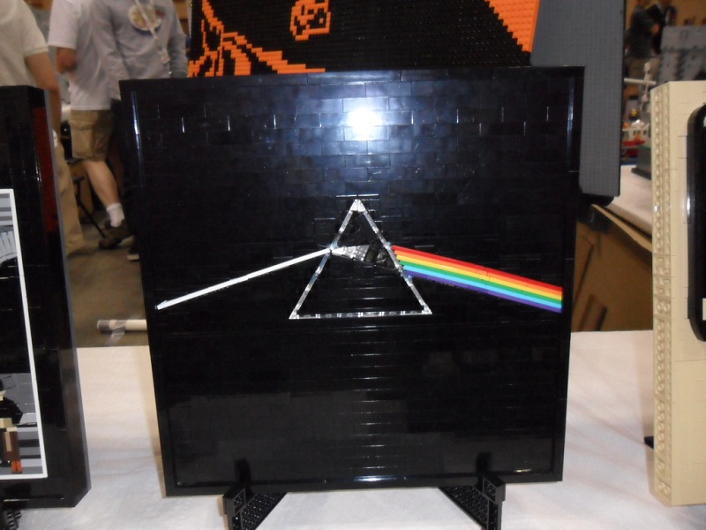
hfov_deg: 65.3
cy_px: 265
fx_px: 551
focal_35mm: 27
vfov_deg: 51.4
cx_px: 353
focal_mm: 4.9
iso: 400
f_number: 3.5
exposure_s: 1/45
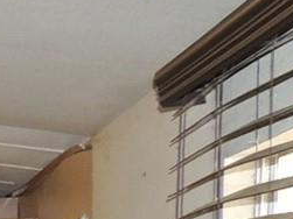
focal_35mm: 153
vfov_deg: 9.1
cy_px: 441
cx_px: -497
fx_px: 1294
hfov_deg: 10.4
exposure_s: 1/30
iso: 200
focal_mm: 4.3
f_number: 3
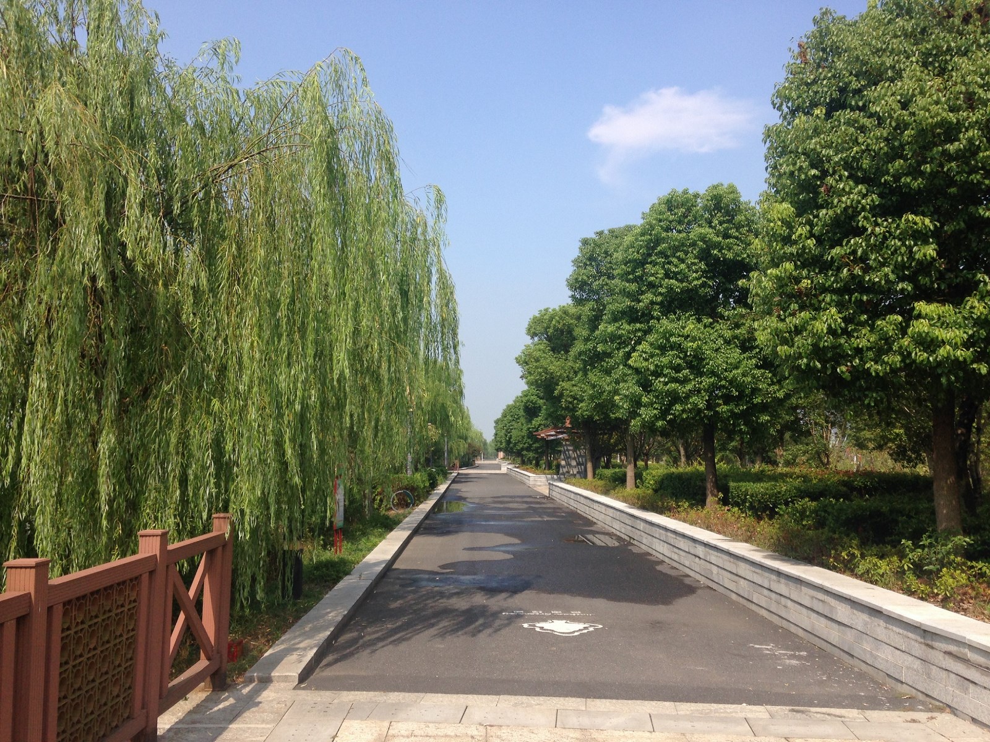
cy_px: 371
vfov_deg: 42.9
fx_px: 944
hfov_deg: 55.4
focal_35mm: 33
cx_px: 495
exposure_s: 1/1178
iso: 50
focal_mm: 4.12
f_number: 2.4
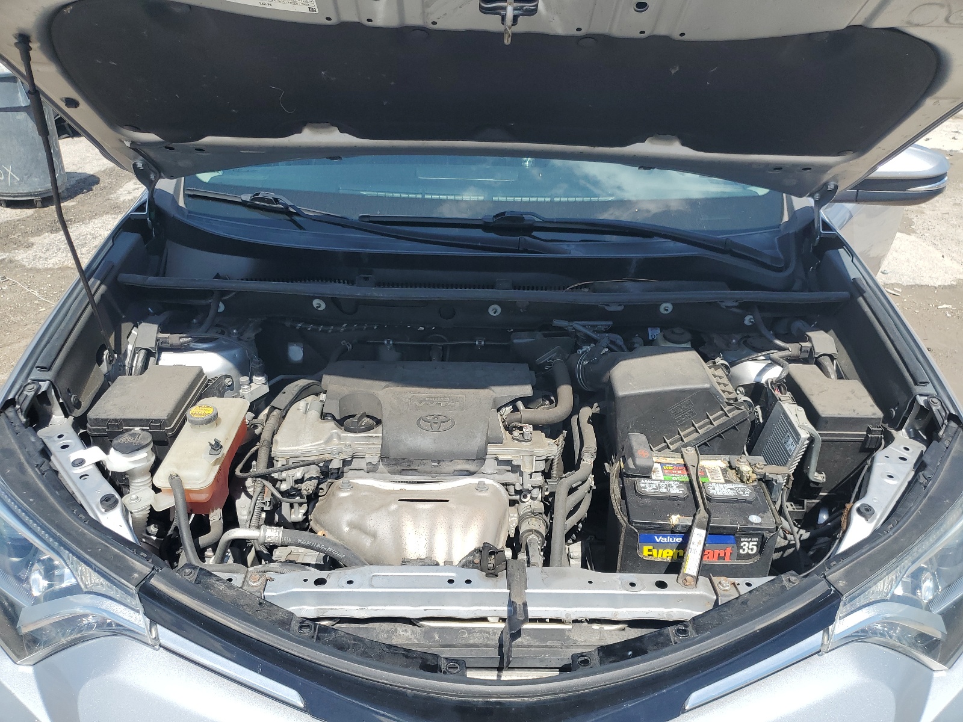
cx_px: 482
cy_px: 361
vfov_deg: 53.1
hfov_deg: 67.3
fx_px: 723
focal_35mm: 26
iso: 50
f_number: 1.5
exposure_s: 1/2500
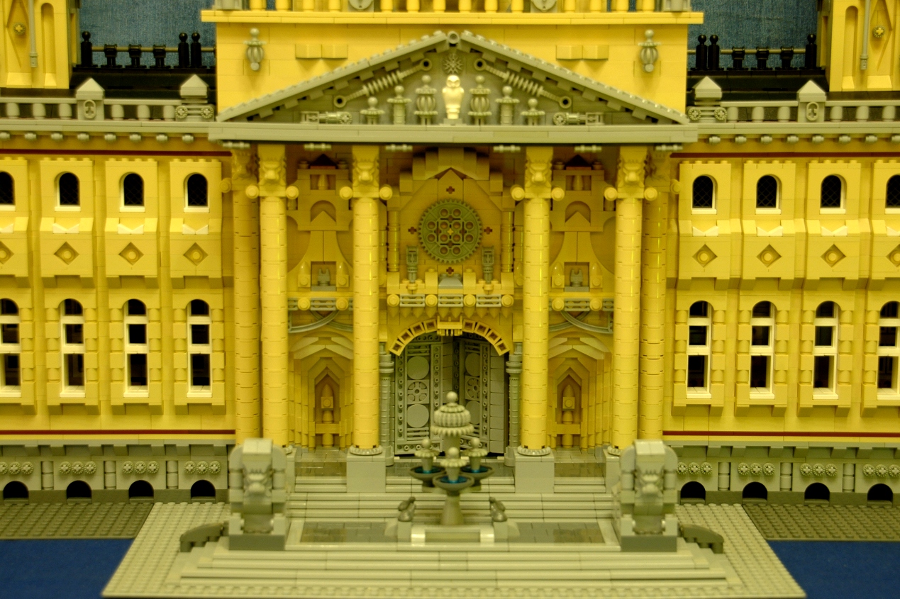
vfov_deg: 19.7
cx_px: 450
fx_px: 1724
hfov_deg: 29.3
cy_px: 300
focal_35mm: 69
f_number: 4.5
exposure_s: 1/4
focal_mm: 46
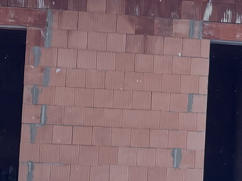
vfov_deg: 11.7
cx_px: 251
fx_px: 888
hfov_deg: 15.2
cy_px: 103
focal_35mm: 127
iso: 50
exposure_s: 1/121
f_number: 1.6
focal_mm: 4.2
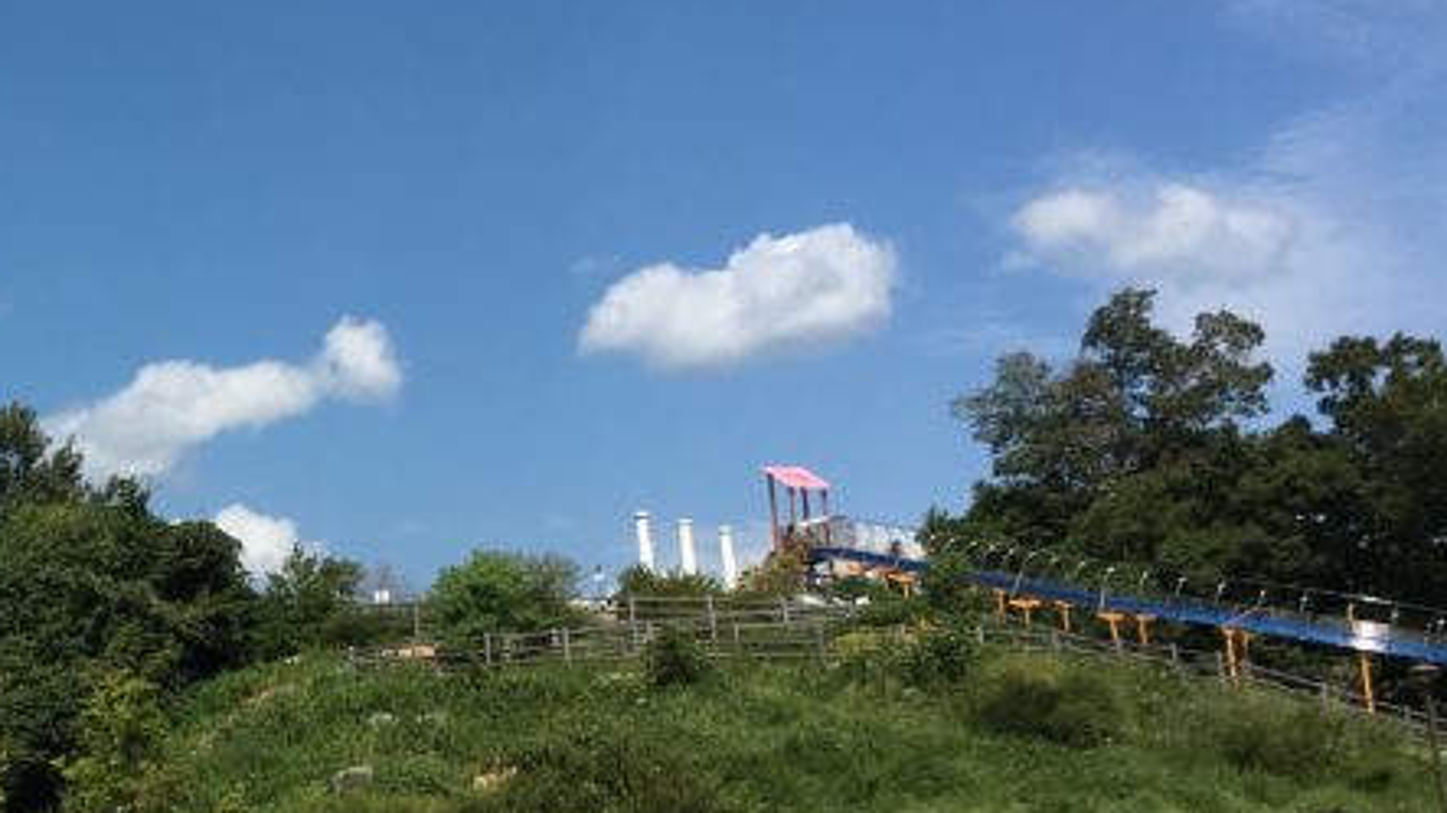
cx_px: -91
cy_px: 434
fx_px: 2800
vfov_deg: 16.5
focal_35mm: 73
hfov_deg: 26.9
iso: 25
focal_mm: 4.15
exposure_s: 1/2481
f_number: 2.2
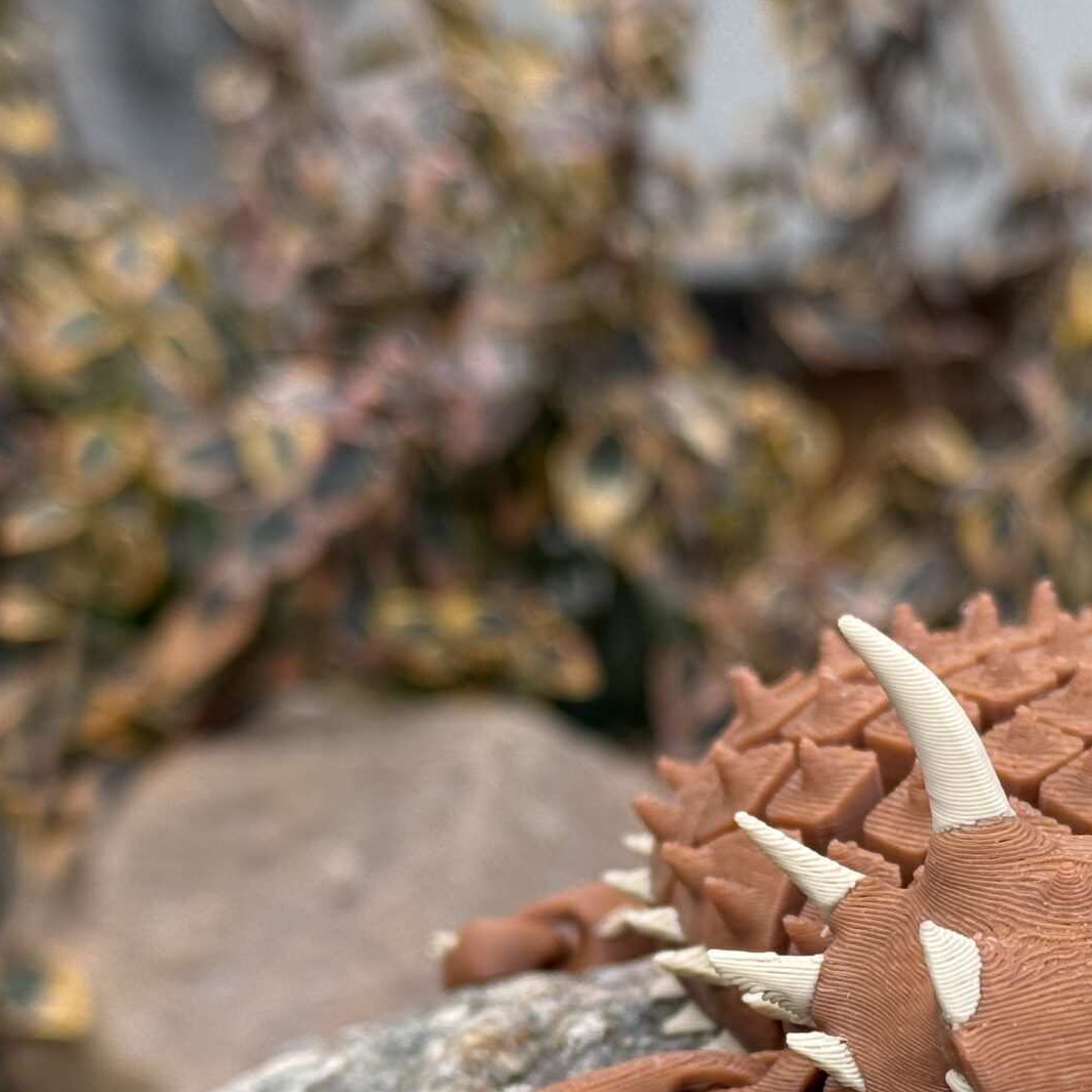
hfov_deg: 16.8
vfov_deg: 16.8
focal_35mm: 102
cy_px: 979
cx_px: 1027
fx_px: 3640
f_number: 1.78
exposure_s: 1/615
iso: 64
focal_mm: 6.76
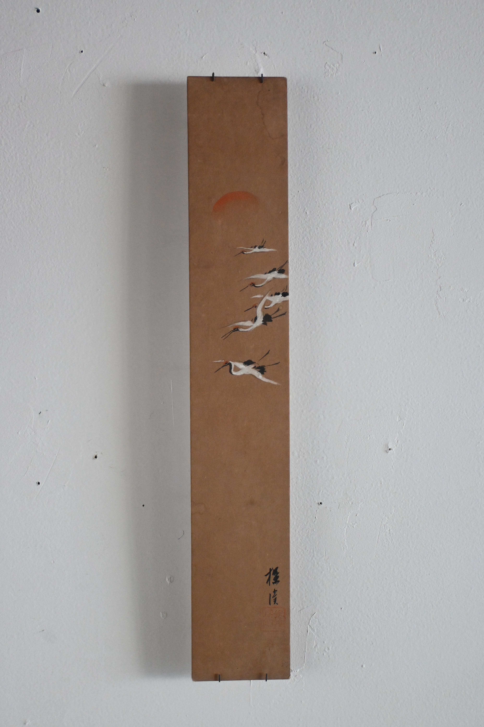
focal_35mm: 47
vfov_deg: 41.7
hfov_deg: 28.5
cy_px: 364
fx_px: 953
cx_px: 242
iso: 3200
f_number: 5
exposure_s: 1/60
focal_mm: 31.5
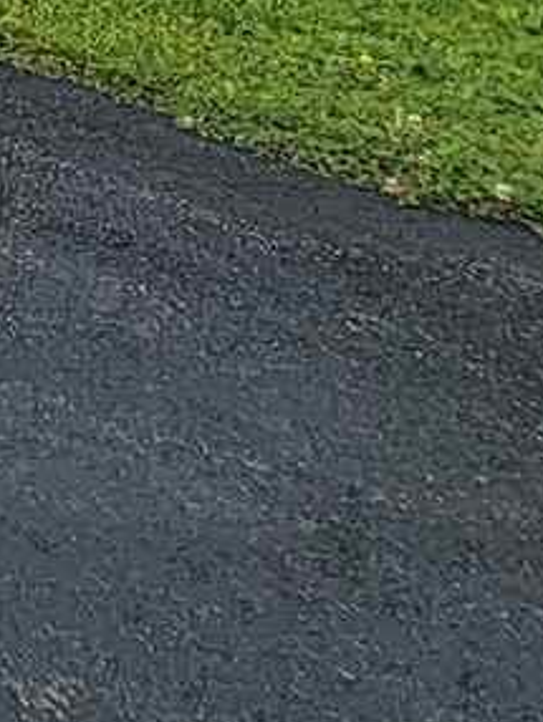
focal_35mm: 93
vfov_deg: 15.9
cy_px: -772
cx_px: -1157
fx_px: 1942
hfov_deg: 10.4
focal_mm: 2.2
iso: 50
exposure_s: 1/1925
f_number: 2.2
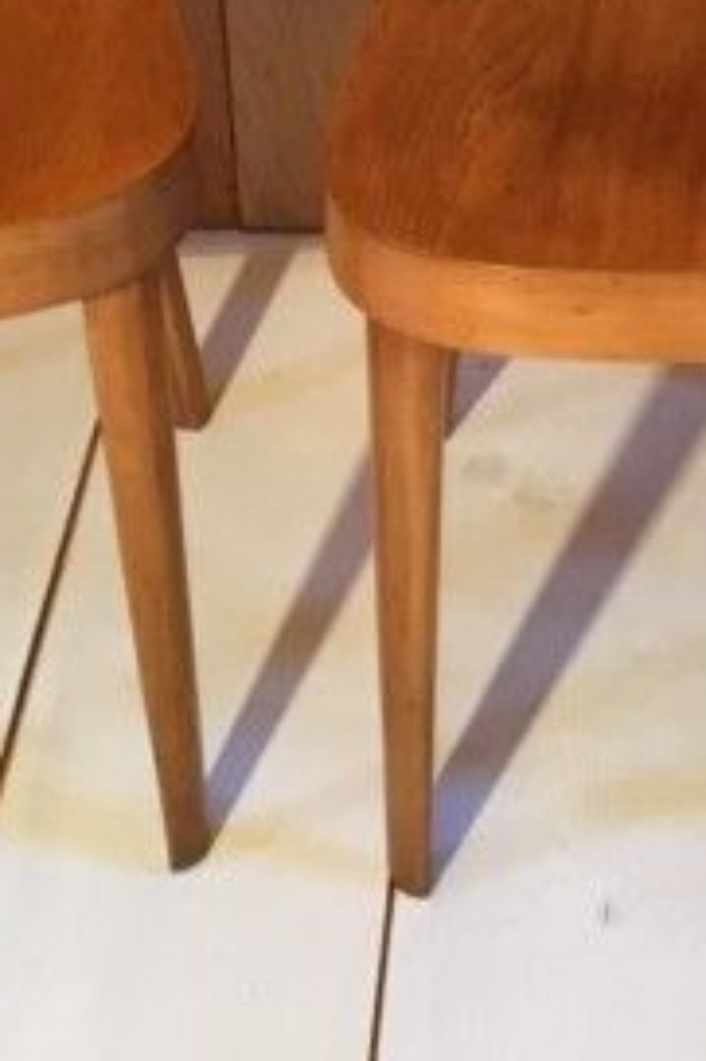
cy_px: -70
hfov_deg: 14.2
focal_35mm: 95
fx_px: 2798
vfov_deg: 20.6
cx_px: 706
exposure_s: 1/33
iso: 200
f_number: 2.4
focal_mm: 3.3
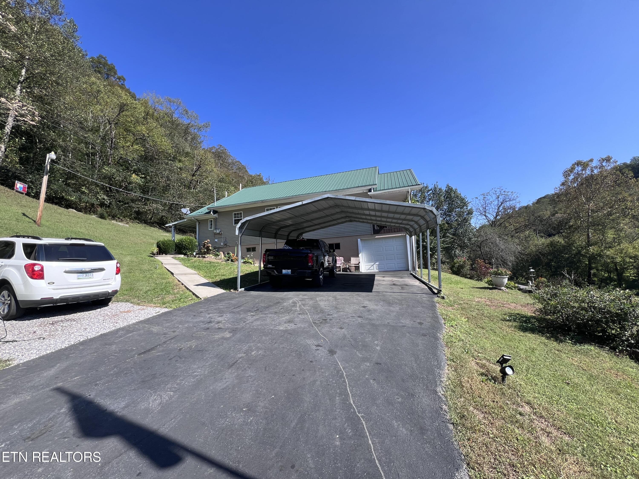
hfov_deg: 106.2
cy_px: 240
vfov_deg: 89.9
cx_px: 320
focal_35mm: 13
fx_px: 240
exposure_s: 1/769
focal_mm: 1.57
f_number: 1.8
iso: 32
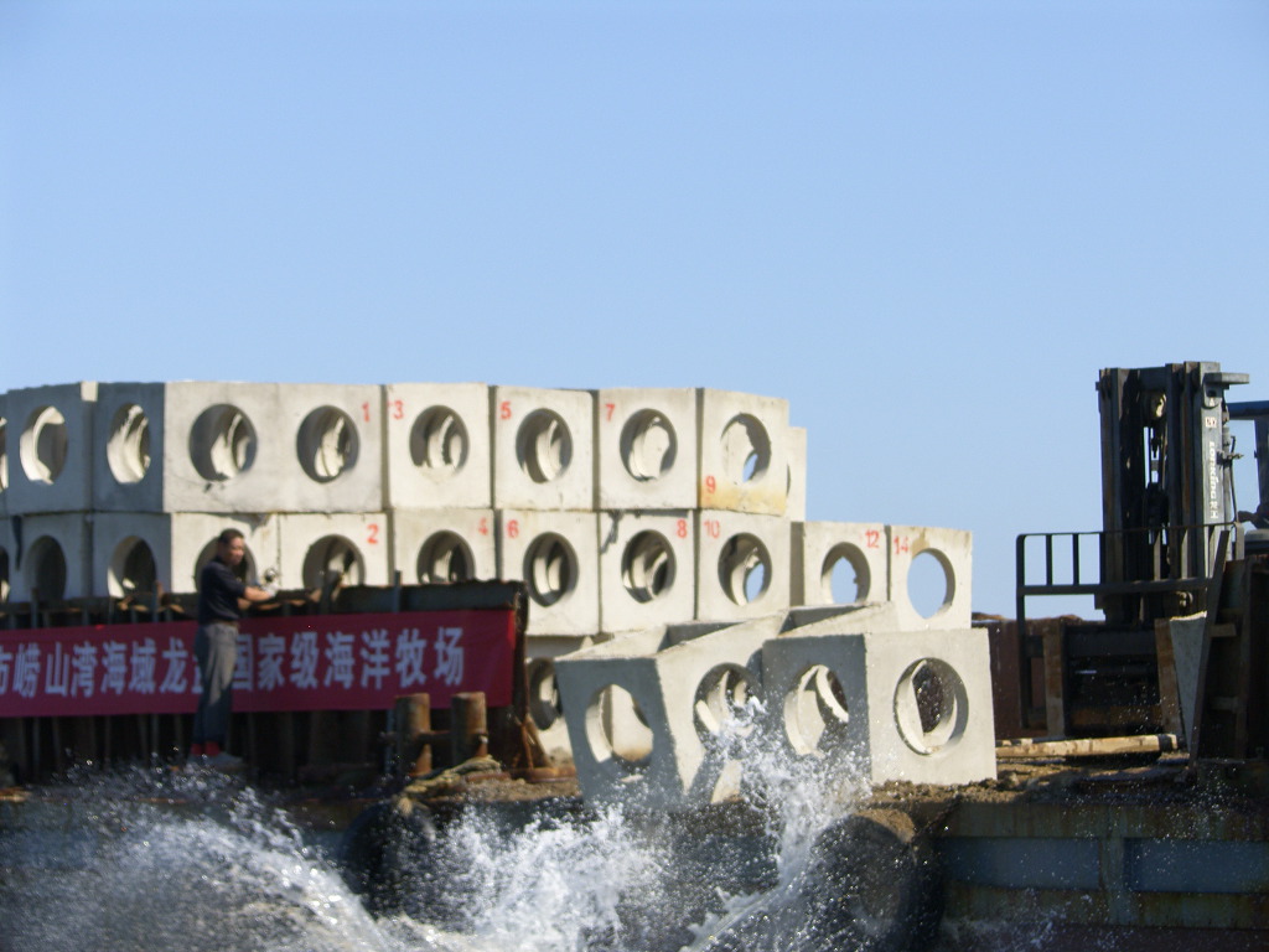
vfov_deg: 9.9
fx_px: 5499
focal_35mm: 150
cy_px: 476
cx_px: 634
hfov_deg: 13.2
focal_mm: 38.7
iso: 50
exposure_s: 1/1250
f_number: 3.5
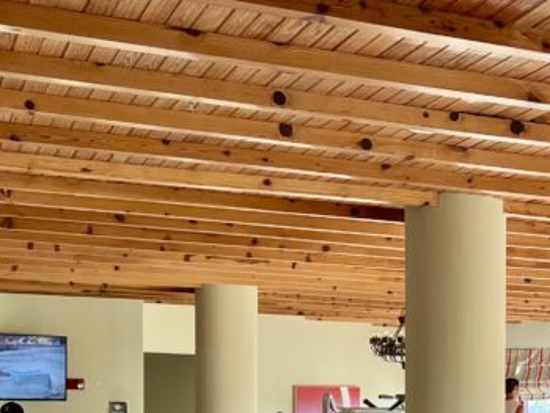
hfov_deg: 24.4
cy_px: 421
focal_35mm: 76
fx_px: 1208
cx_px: 555
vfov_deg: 18.8
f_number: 1.5
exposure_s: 1/120
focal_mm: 5.7
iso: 100
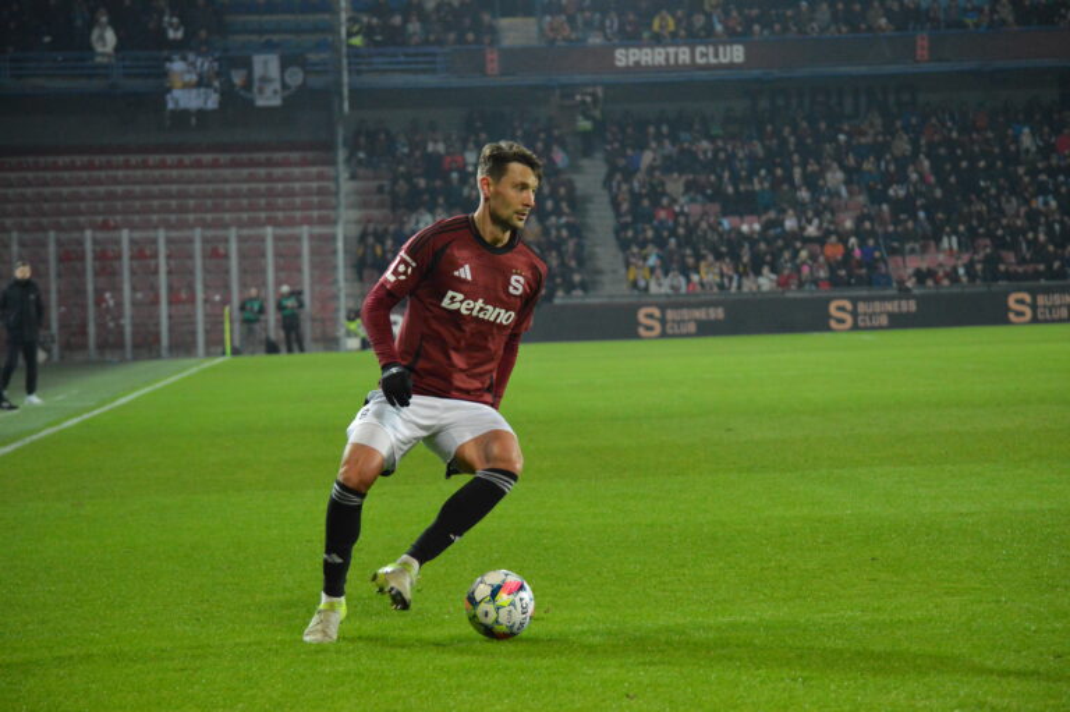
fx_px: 4366
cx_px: 535
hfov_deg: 14.0
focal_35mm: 147
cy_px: 356
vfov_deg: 9.3
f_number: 4.5
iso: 3200
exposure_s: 1/800
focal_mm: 98
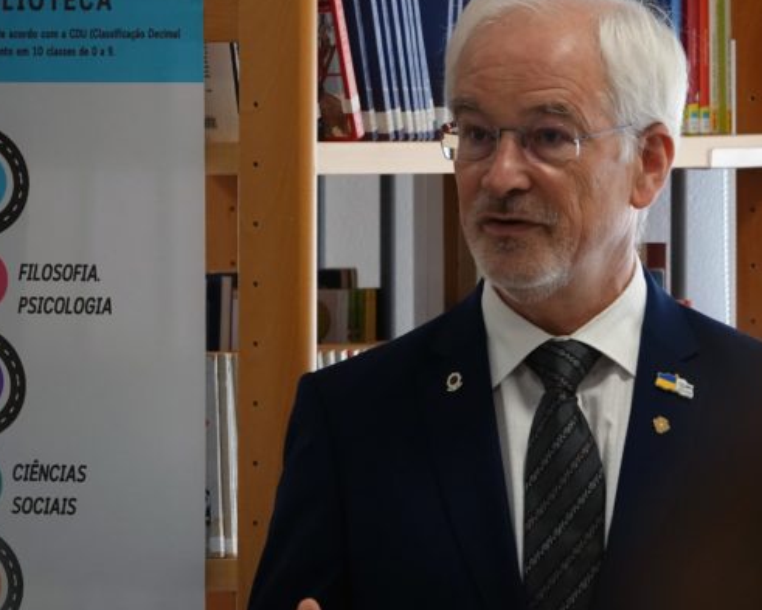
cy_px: 262
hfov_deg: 3.5
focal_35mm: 550
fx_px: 12406
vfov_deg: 2.8
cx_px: 340
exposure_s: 1/250
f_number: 4
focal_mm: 146.76
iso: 1250
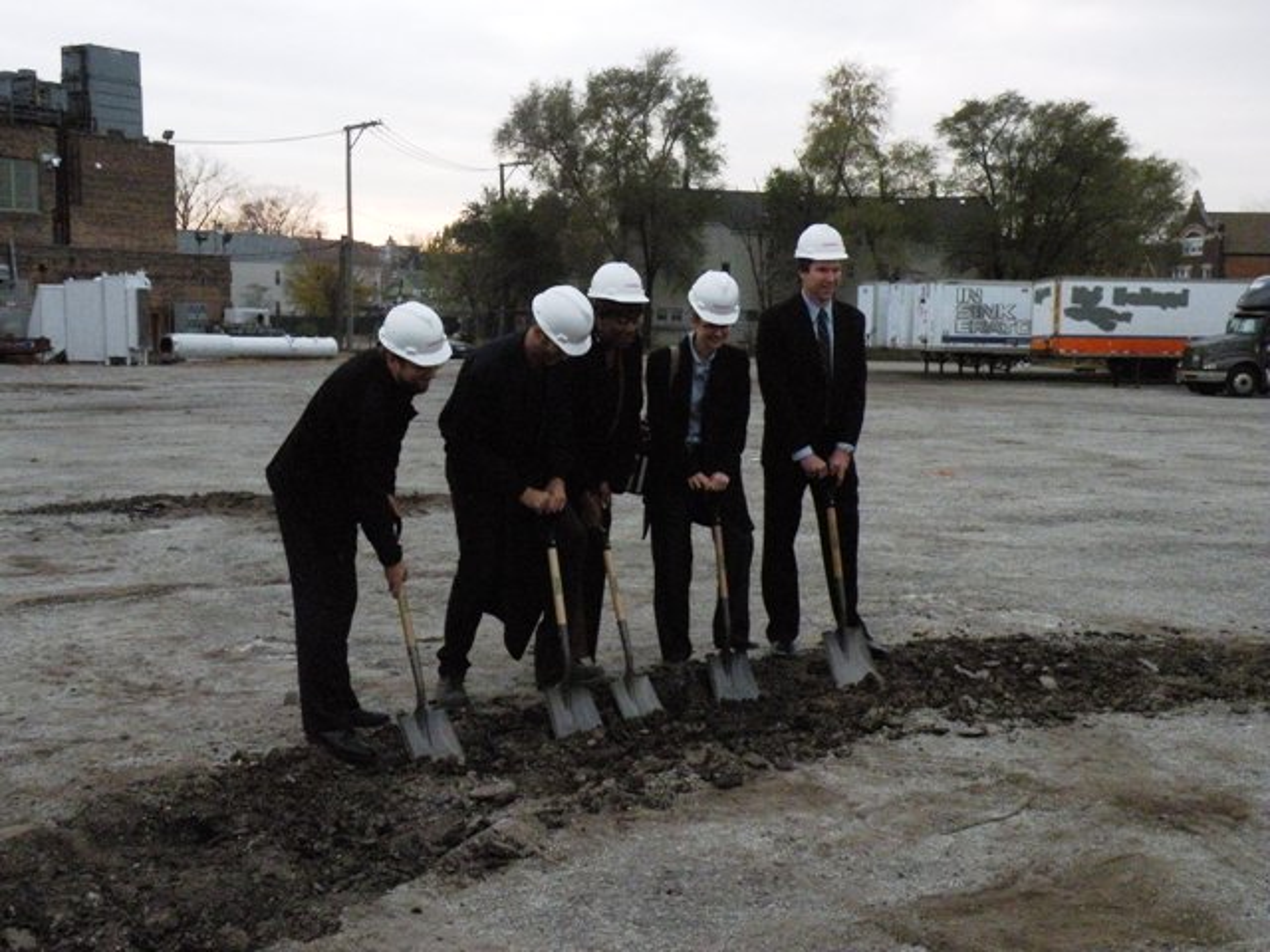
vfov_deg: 34.3
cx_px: 635
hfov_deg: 44.8
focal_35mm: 42
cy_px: 476
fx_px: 1541
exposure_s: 1/500
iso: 400
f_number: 5.6
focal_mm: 7.4
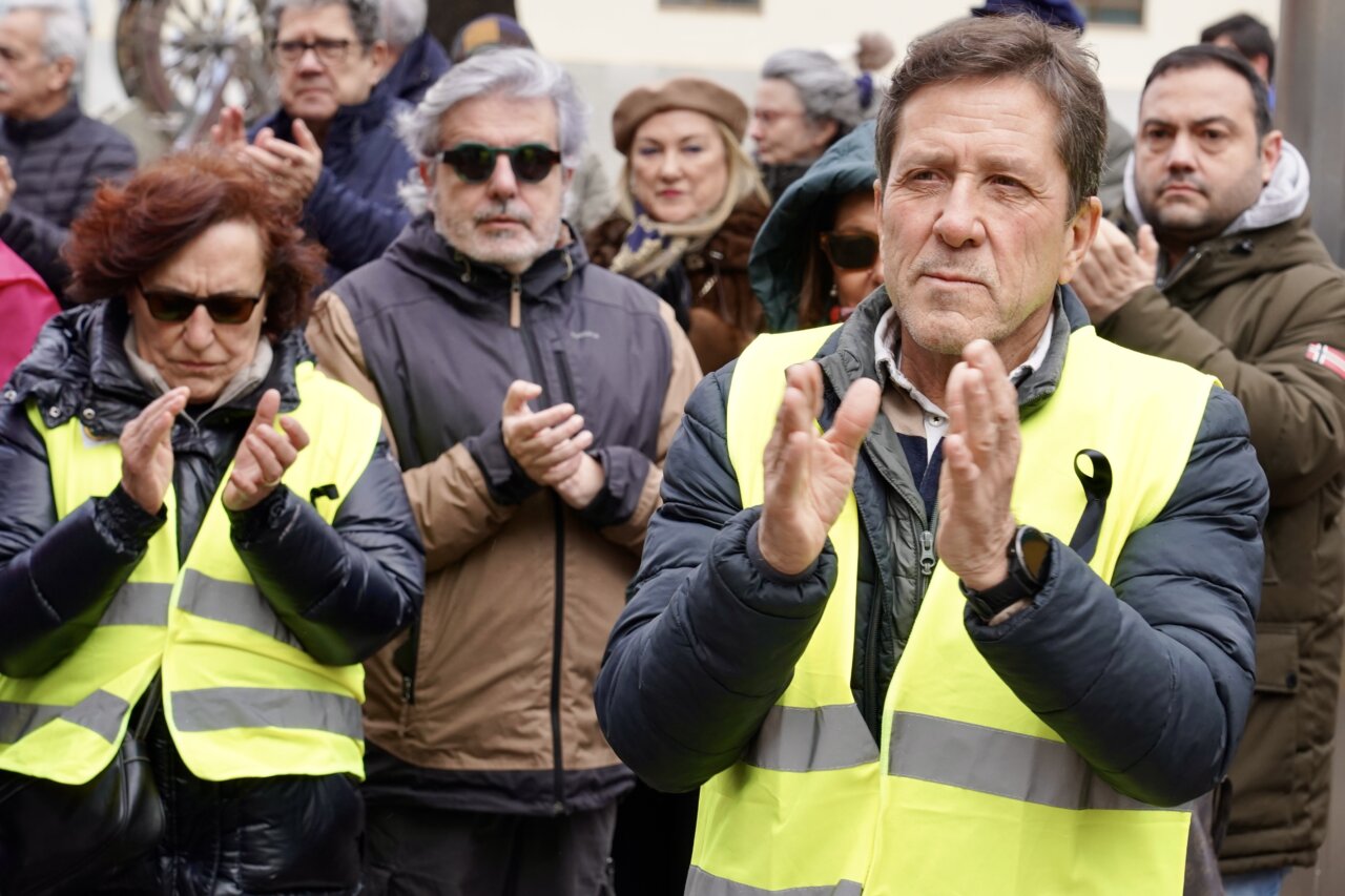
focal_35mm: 105
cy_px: 448
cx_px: 672
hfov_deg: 19.5
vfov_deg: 13.0
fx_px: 3922
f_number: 9
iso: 1000
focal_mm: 105
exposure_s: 1/250
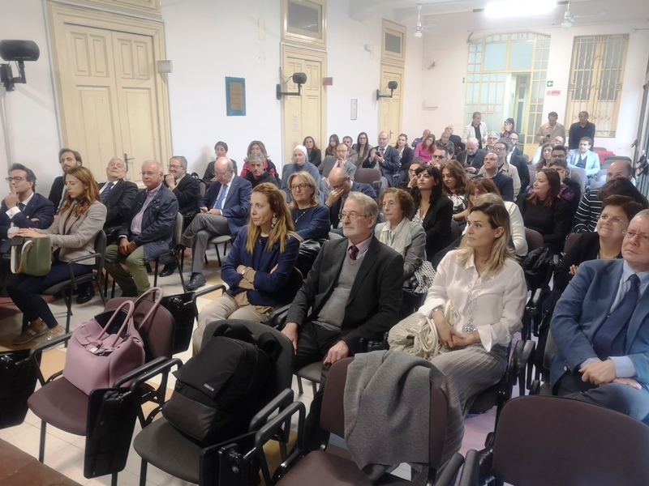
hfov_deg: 65.3
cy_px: 243
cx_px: 324
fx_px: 506
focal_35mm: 27
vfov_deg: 51.4
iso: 320
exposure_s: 1/25
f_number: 1.8
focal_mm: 3.95
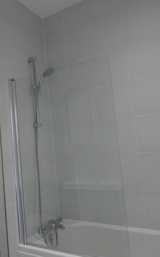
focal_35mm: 32
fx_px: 223
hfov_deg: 37.3
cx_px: 22
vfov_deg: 59.7
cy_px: 128
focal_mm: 4
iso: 125
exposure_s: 1/50
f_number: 3
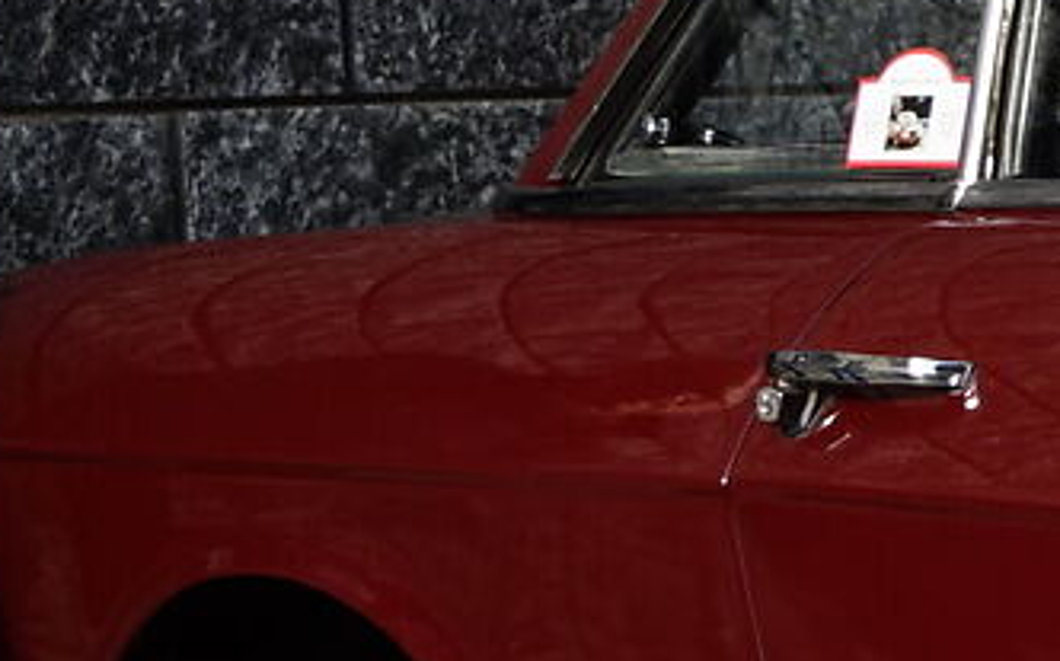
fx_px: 7448
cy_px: 821
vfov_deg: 5.1
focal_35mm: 258
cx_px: 3119
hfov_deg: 7.3
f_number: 11
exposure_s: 1/60
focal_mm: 35
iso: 125
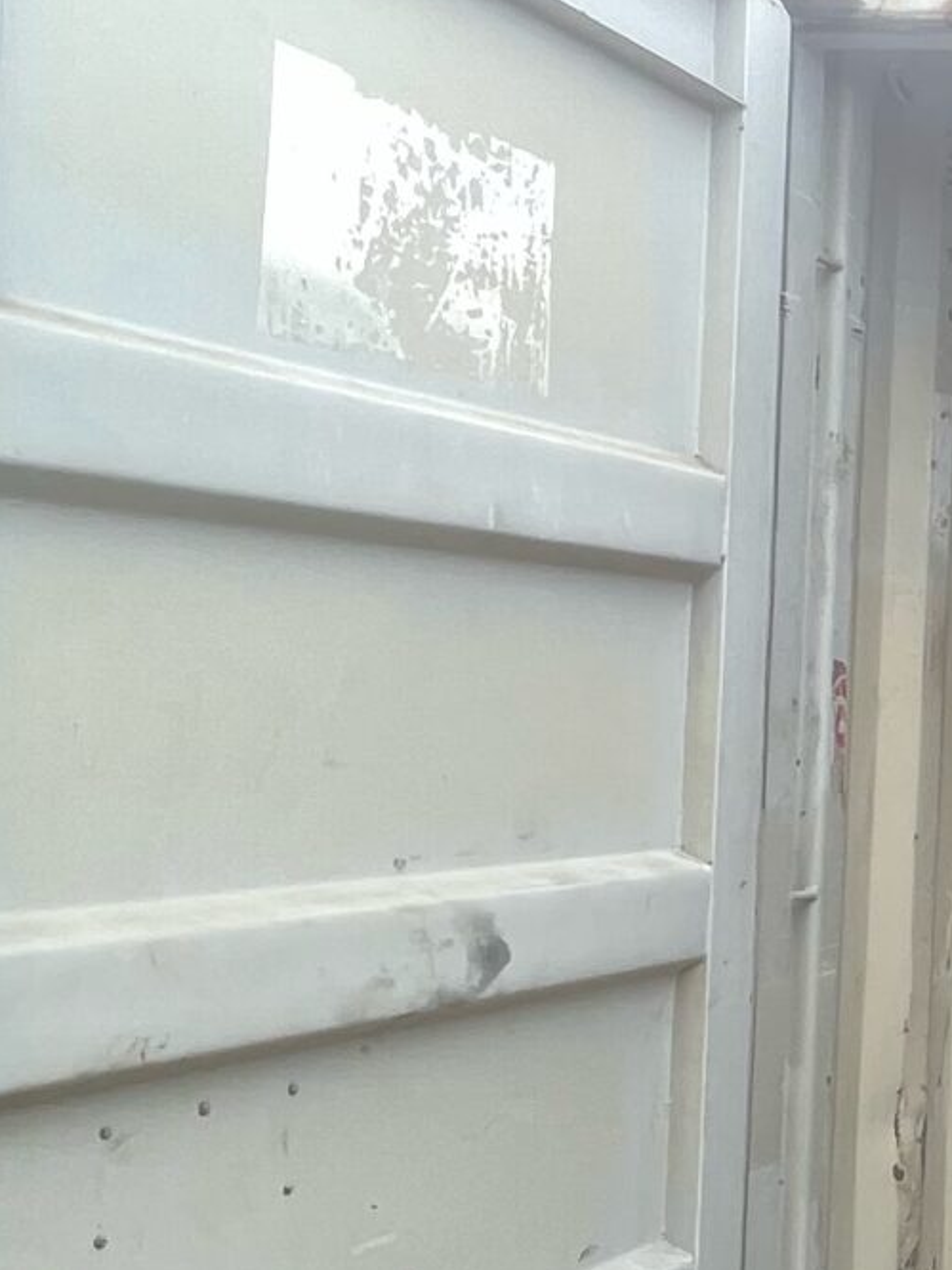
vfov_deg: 38.1
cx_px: 1706
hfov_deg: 20.6
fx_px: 1835
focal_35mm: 50
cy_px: 717
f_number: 1.8
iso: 40
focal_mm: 1.57
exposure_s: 1/99
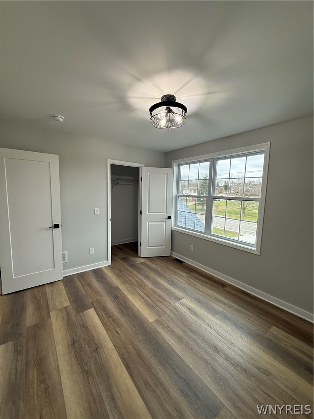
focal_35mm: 14
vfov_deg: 102.1
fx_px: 169
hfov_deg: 85.7
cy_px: 210
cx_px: 157
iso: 100
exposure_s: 1/120
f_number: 2.2
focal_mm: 2.22
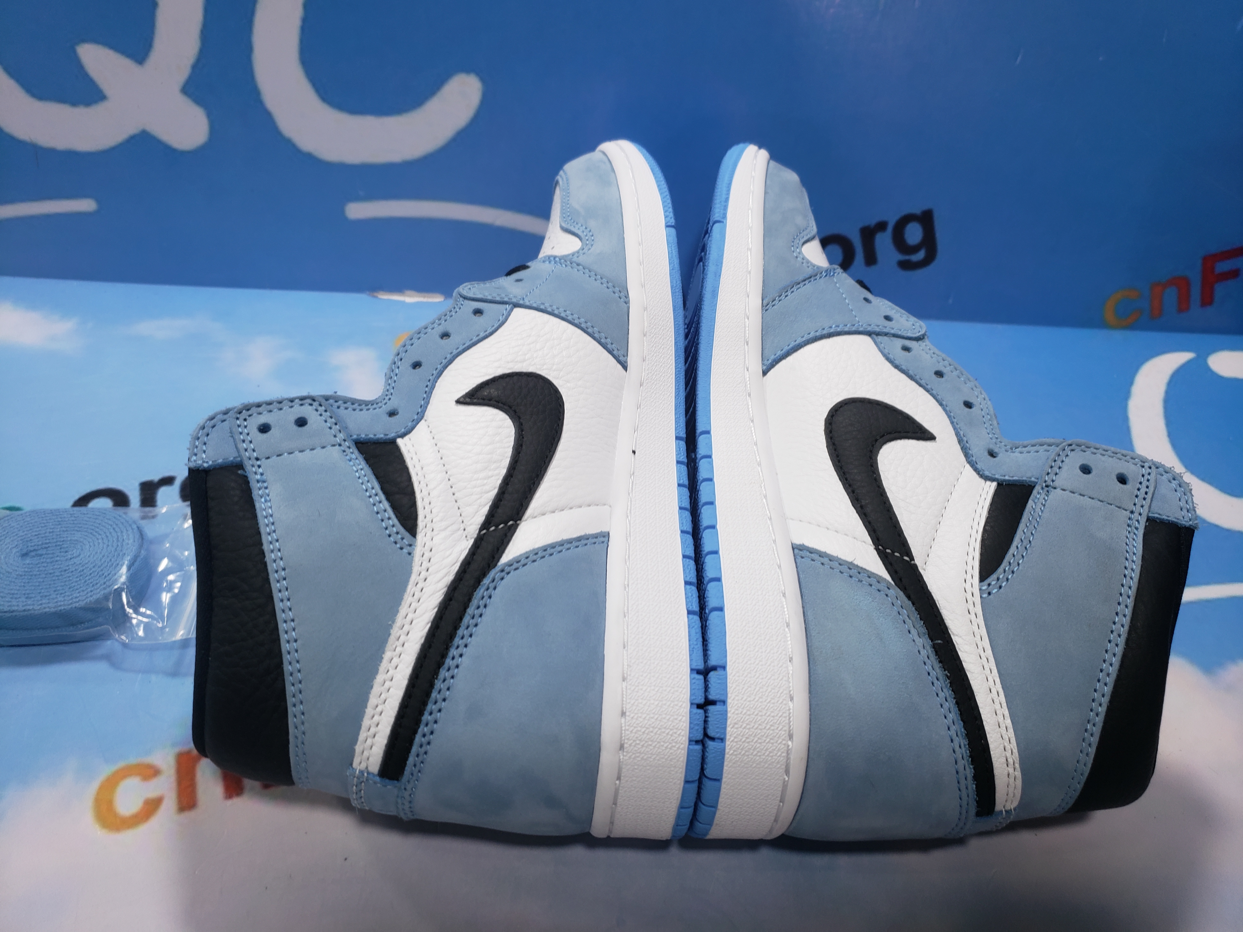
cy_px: 466
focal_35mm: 26
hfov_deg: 67.3
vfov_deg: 53.1
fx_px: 934
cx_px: 622
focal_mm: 4.3
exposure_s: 1/100
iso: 64
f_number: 1.5
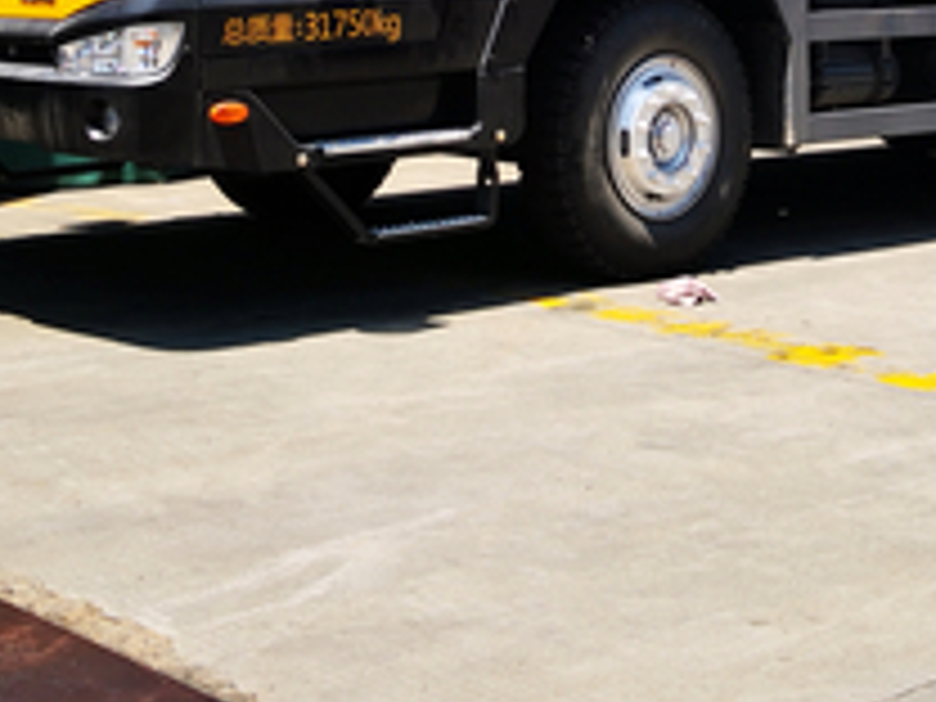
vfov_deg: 17.6
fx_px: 2109
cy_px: -238
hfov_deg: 25.0
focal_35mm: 78
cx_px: 540
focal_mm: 3.95
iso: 50
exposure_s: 1/1319
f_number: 1.6
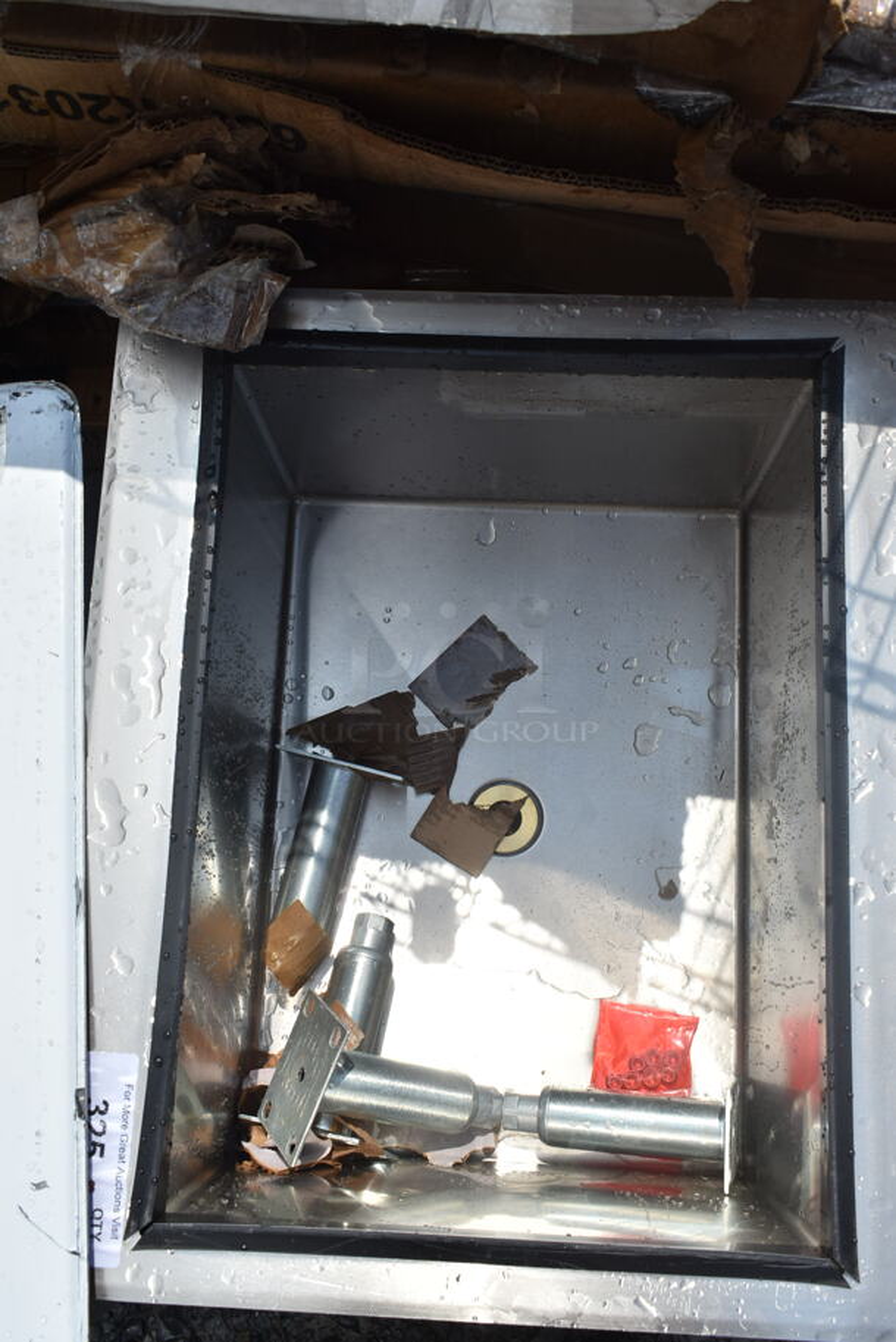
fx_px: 1342
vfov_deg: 53.1
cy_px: 671
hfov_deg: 36.9
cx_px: 448
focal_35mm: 36
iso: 100
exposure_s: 1/250
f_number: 10
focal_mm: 24
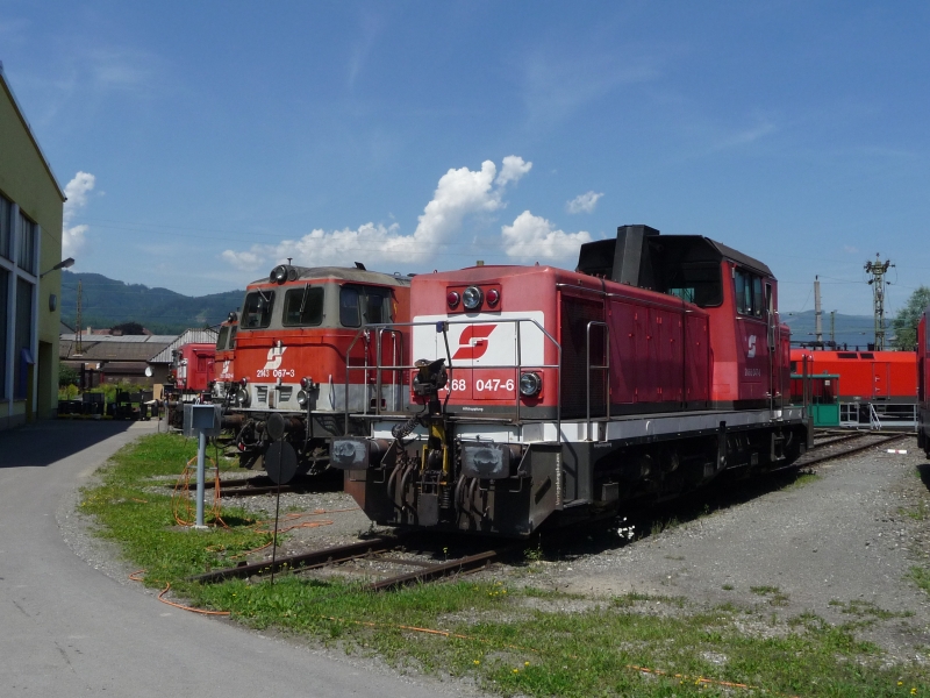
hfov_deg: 49.0
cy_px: 349
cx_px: 465
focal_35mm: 38
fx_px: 1021
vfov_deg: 37.7
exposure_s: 1/500
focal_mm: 5.6
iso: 160
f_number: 9
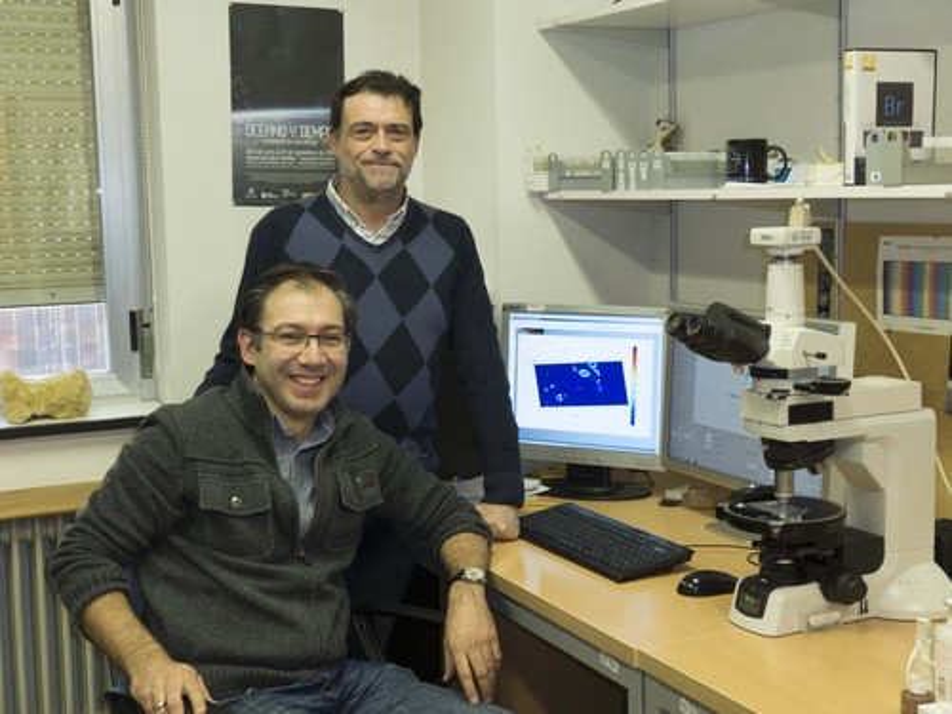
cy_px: 357
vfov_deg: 29.1
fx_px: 1375
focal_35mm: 50
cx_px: 476
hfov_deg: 38.2
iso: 200
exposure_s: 1/25
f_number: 3.3
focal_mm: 10.7
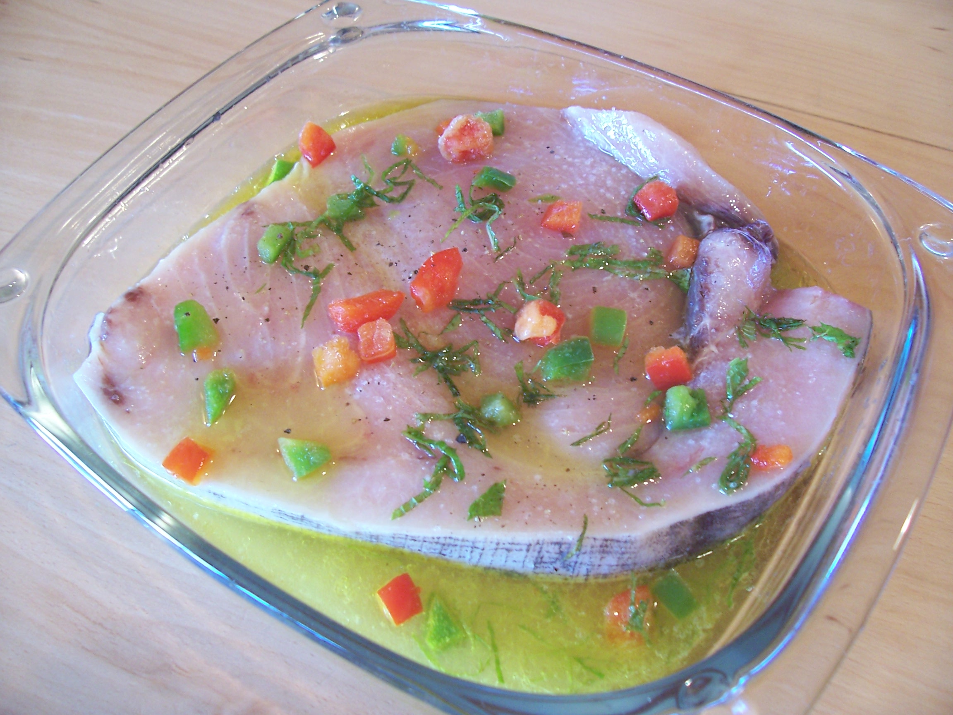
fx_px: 936
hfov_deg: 54.0
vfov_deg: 41.8
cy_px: 358
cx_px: 476
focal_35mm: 34
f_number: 2.7
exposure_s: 1/15
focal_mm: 5.6
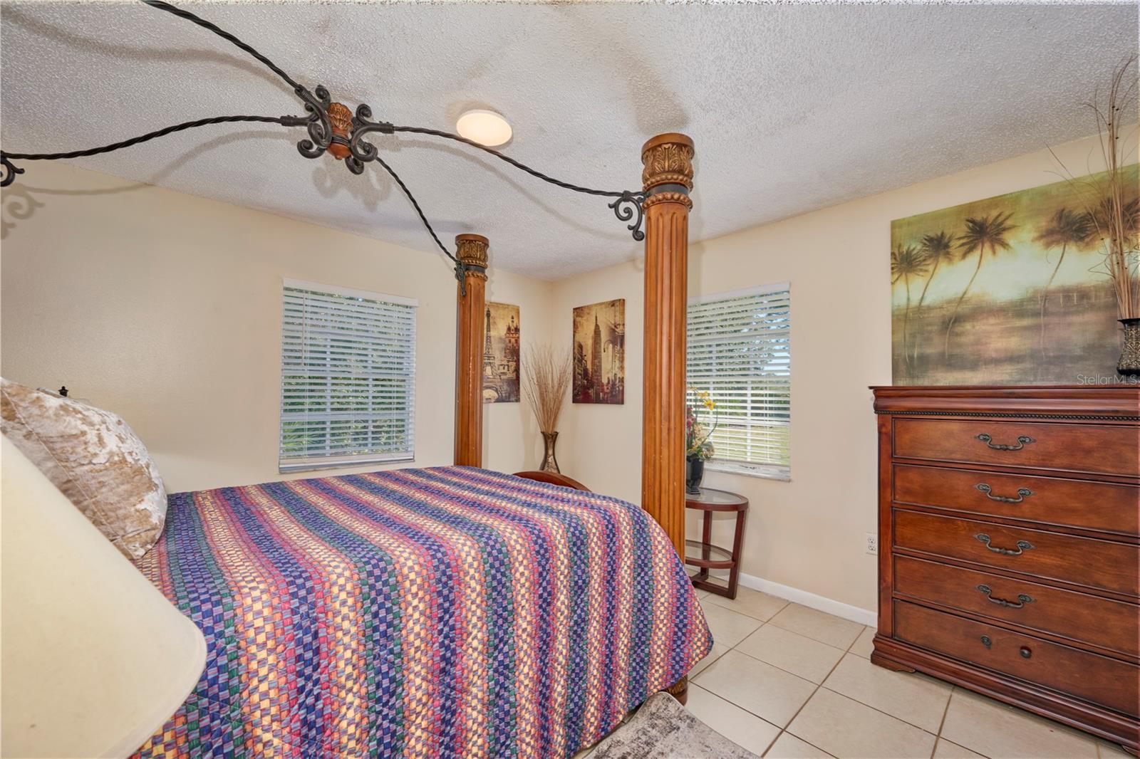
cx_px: 570
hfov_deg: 104.3
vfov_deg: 81.2
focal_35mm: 14
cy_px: 380
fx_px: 443
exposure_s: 1/60
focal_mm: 14
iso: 800
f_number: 8
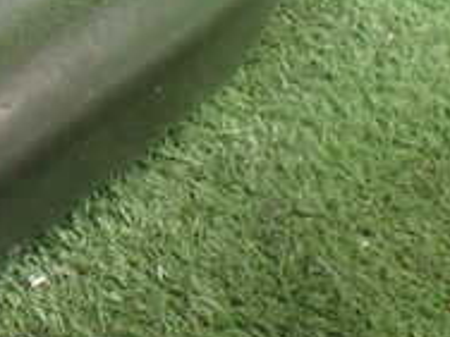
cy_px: 10
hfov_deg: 19.1
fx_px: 1248
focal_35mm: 96
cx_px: -112
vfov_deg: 15.2
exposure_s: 1/80
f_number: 2.3
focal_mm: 5.4
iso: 800
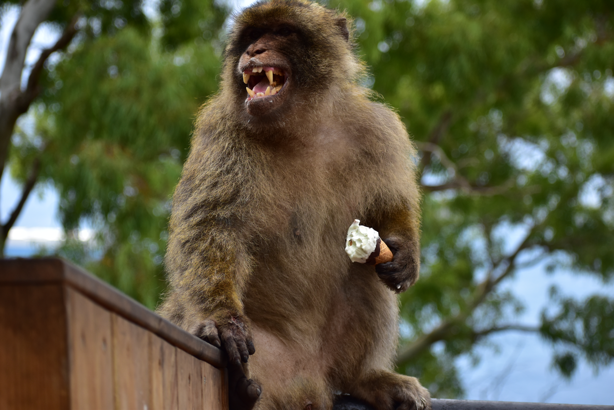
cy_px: 205
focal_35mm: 105
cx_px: 307
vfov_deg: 13.0
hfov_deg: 19.5
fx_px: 1791
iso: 400
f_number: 4.5
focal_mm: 70
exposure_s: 1/1000
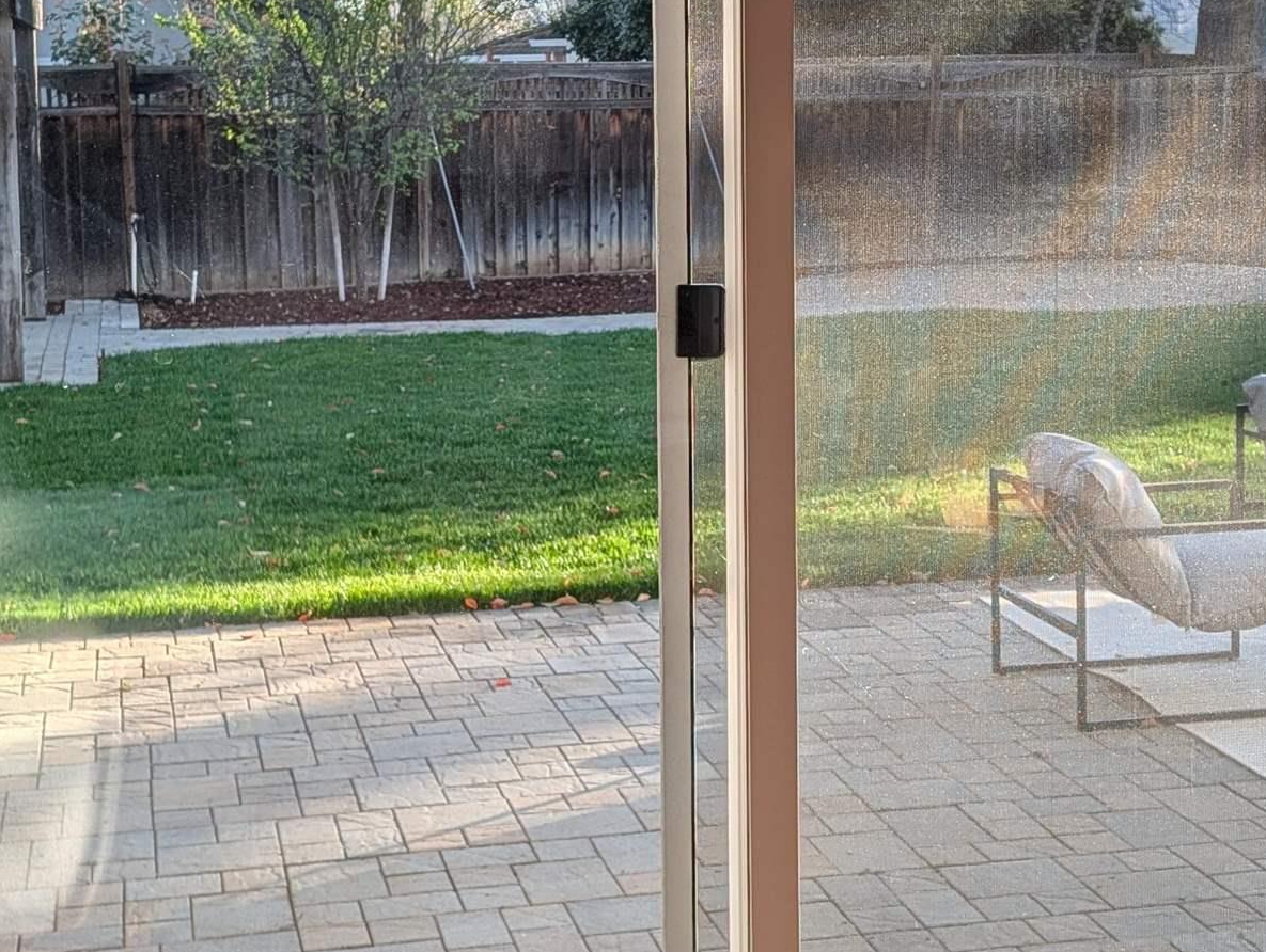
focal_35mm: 62
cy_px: 336
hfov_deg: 31.1
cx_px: 693
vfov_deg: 23.6
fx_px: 2270
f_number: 1.68
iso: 19
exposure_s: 1/333
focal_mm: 6.9
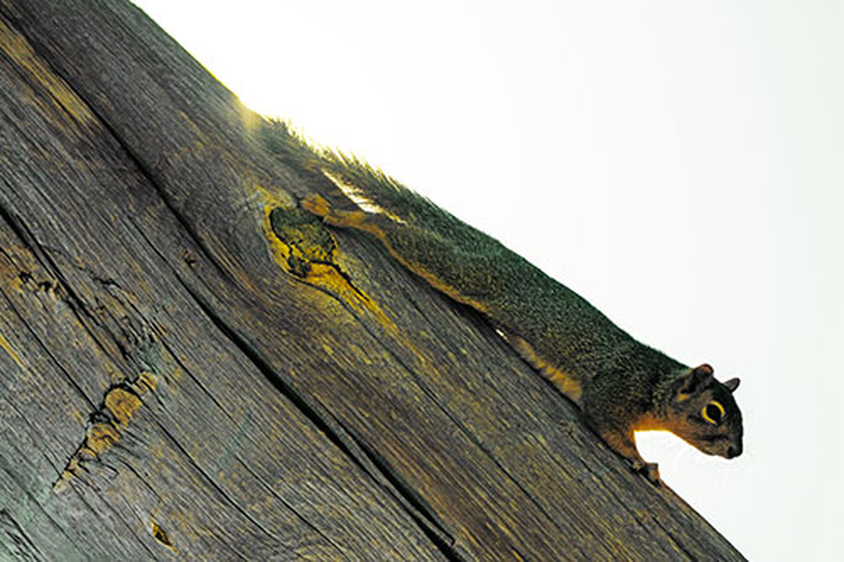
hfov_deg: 6.9
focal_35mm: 300
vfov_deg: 4.6
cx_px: 422
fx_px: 7031
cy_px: 281
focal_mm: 300
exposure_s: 1/2000
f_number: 11
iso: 800
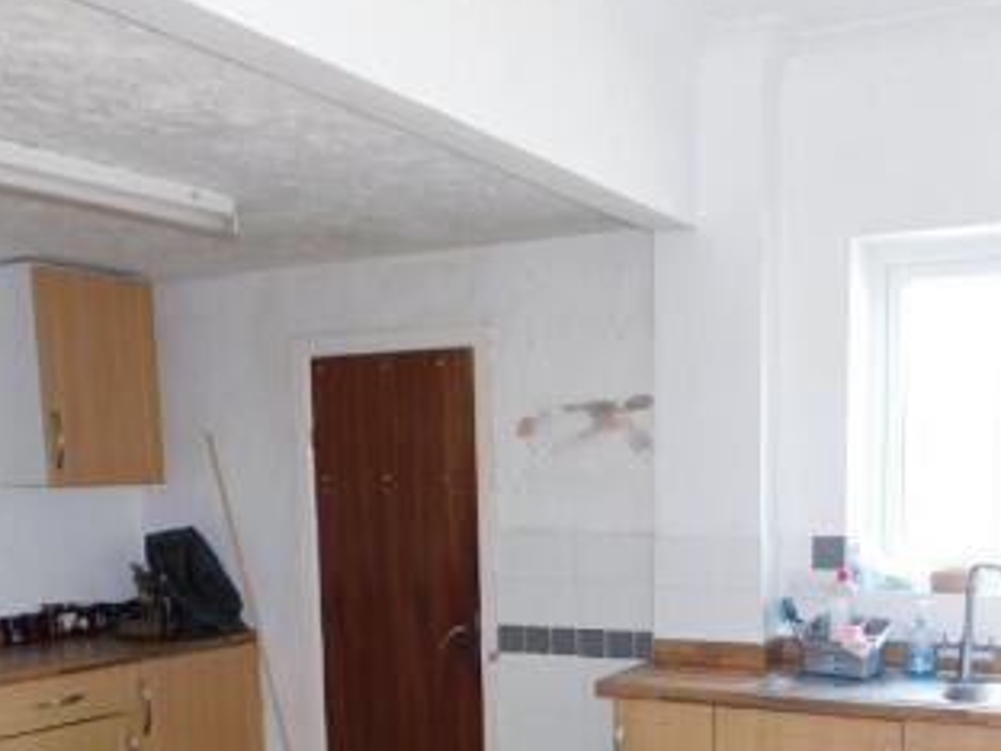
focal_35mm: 43
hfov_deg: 43.6
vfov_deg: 31.9
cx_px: 614
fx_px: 1243
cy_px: 682
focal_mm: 4
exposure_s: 1/30
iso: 200
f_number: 3
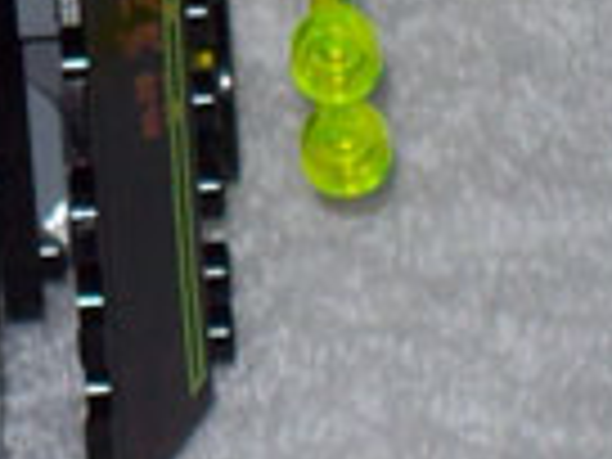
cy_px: -304
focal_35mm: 636
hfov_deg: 3.1
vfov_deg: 2.3
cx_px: -261
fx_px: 11244
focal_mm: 18
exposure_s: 1/128
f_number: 4.8
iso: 80
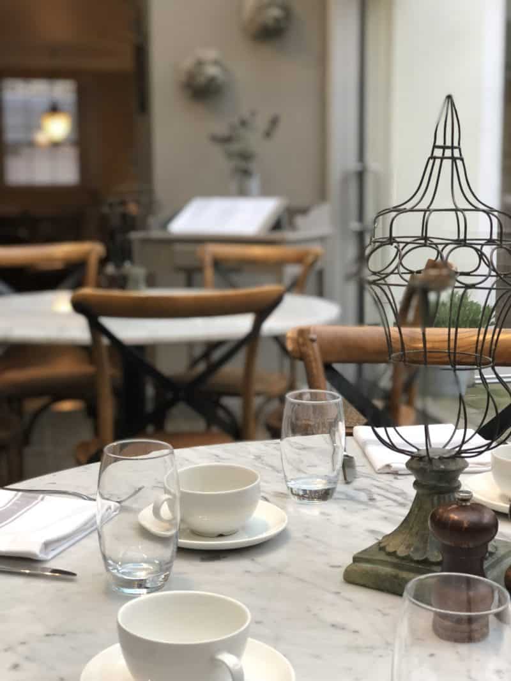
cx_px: 256
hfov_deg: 25.7
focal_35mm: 57
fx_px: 1122
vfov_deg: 33.8
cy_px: 340
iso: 160
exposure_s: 1/50
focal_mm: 6.6
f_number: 2.8
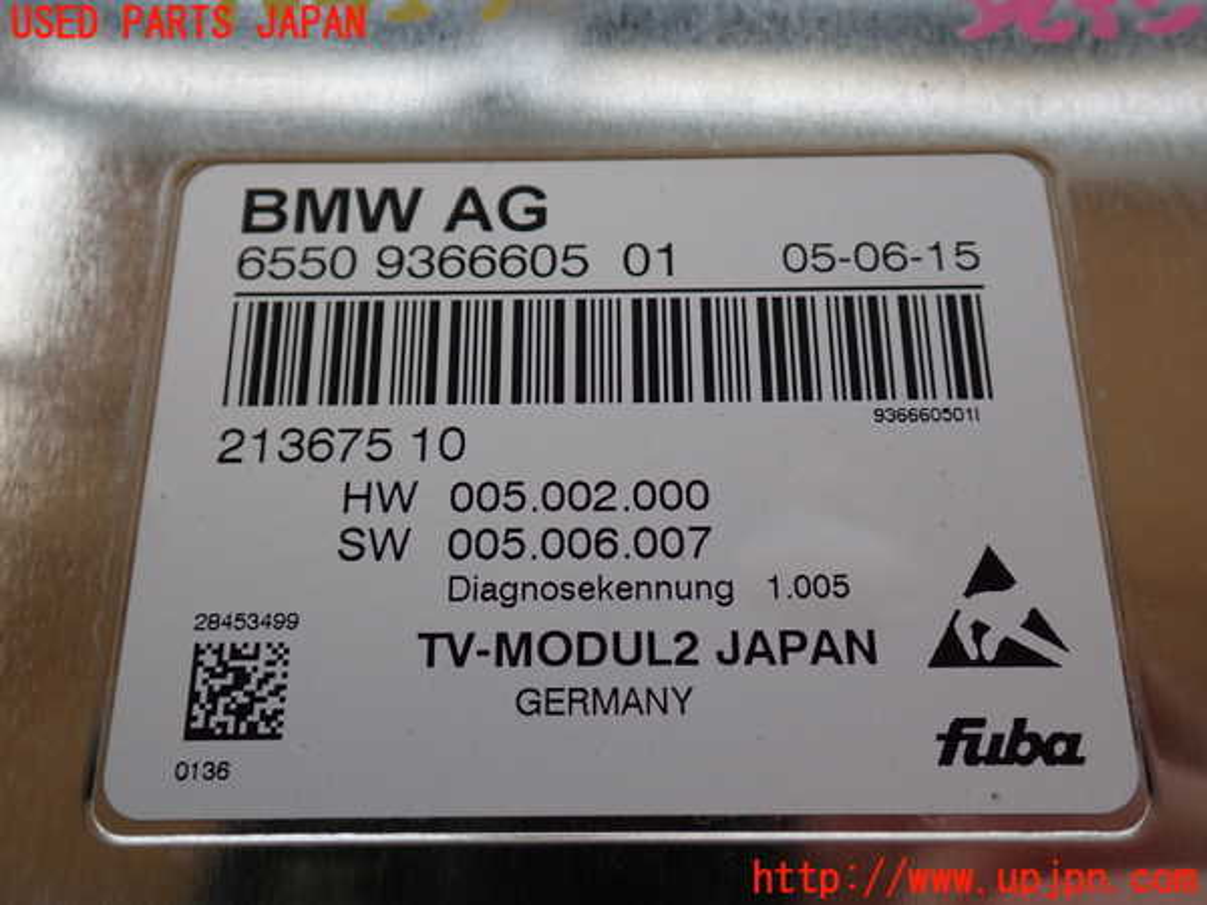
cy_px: 452
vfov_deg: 39.7
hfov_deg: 51.4
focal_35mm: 36
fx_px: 1255
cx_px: 604
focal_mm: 6.37
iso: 200
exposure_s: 1/40
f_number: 2.5
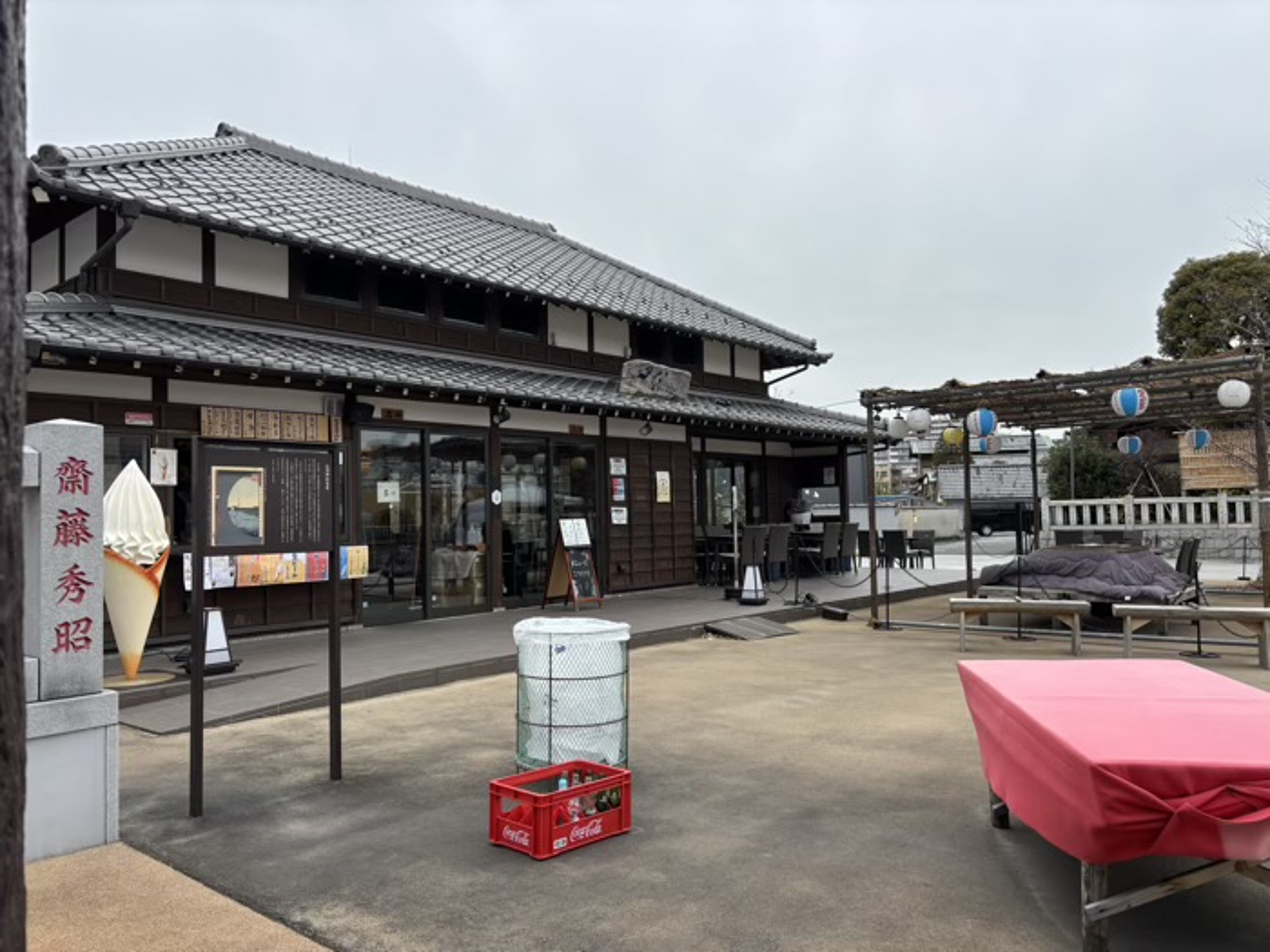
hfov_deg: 67.3
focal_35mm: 26
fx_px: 954
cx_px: 635
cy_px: 476
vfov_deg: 53.1
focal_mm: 5.96
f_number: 1.6
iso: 50
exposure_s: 1/2151
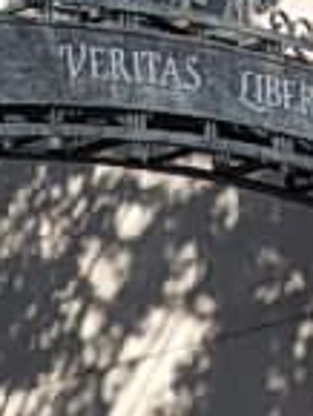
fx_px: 3178
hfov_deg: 5.6
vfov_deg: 7.4
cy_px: 602
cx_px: -60
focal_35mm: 264
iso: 80
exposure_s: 1/125
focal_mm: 8.5
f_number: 8
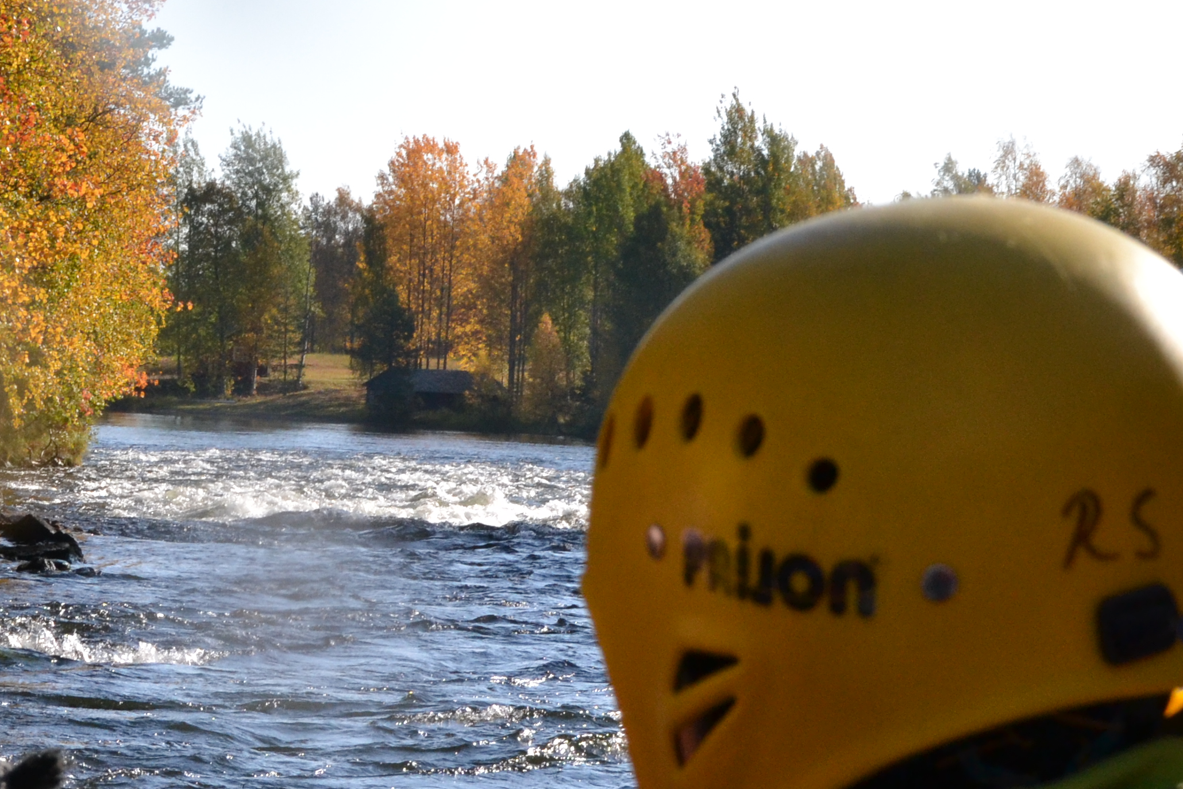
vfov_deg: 9.7
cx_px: 213
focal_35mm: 141
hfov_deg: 14.5
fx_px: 4633
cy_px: 525
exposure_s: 1/800
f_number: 14
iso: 800
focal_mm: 42
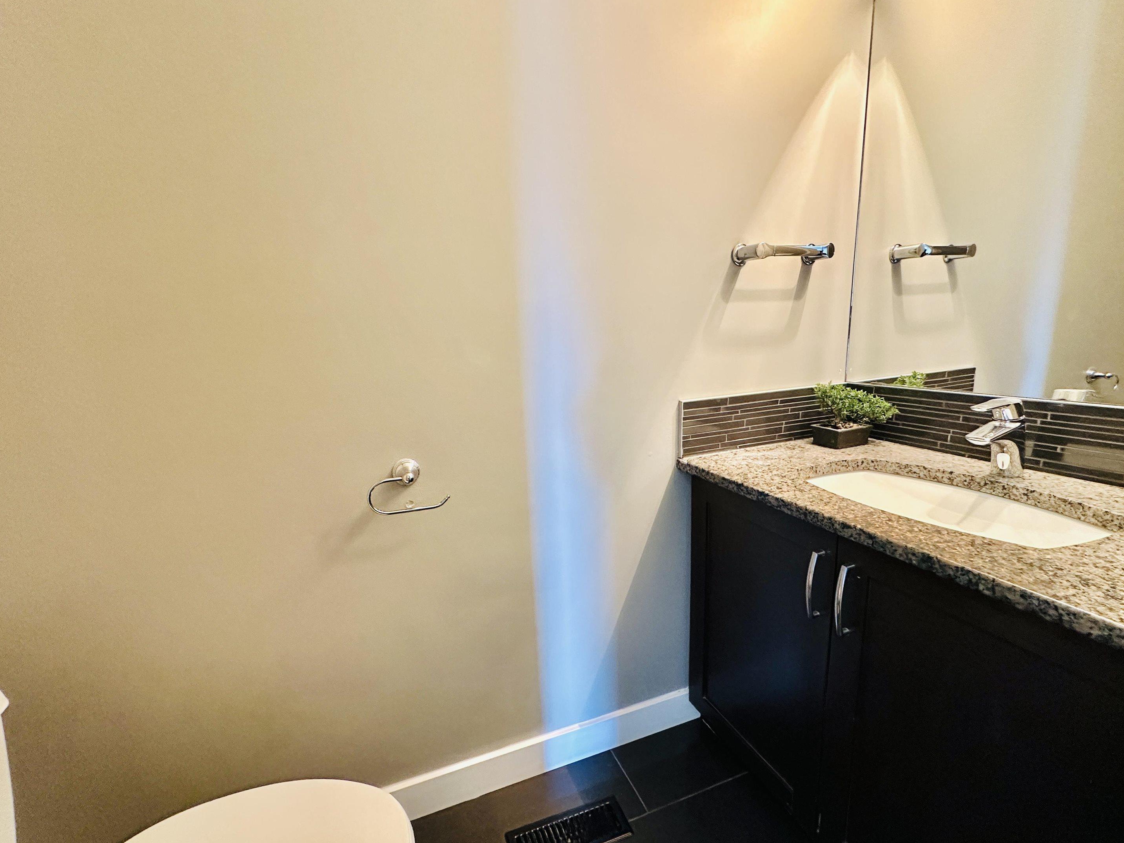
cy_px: 429
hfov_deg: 98.1
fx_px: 487
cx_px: 534
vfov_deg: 81.7
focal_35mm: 15
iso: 500
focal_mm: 2.22
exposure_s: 1/60
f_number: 2.2
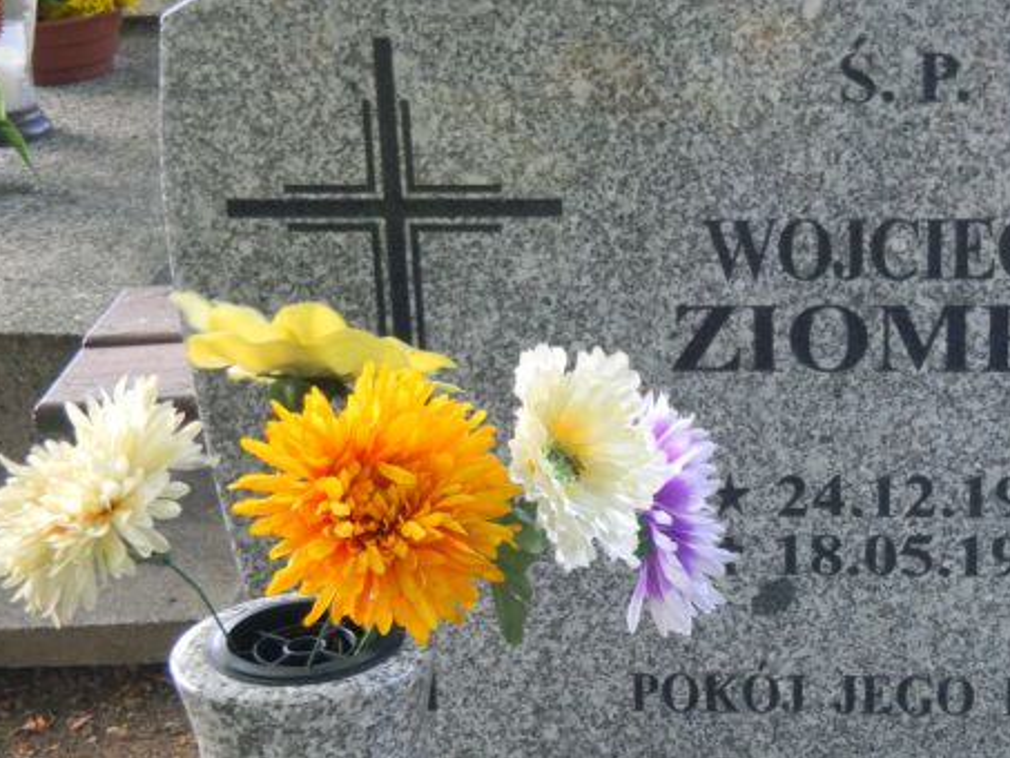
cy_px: 402
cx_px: 731
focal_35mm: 85
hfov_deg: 22.8
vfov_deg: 17.4
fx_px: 2481
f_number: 4.2
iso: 200
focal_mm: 9.9
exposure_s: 1/30
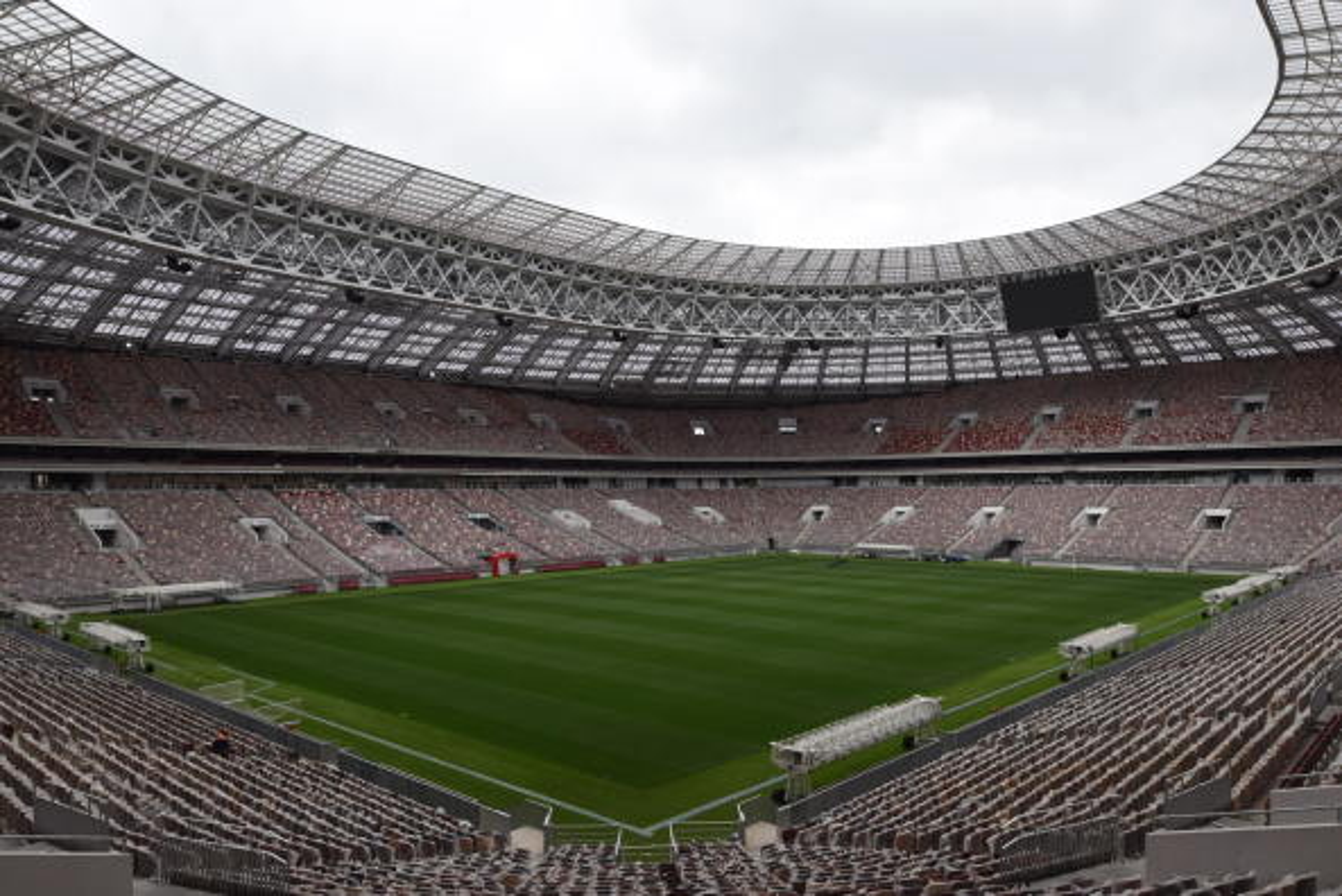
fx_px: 895
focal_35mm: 24
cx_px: 671
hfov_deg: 73.7
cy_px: 448
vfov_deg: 53.2
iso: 320
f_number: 8
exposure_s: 1/200
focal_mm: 24
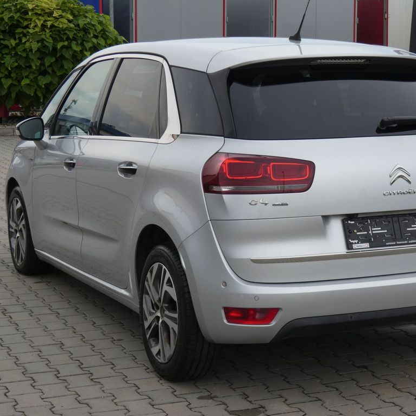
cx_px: 260
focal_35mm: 78
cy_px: 208
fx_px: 1061
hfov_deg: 22.1
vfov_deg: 22.2
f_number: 5.6
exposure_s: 1/200
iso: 80
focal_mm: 11.9
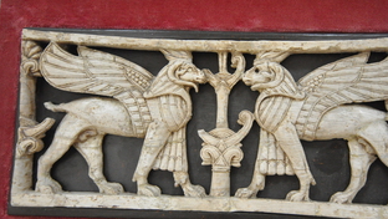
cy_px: 114
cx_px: 231
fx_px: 296
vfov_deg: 40.6
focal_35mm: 29
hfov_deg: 65.9
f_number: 4.5
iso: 1600
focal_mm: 13
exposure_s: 1/20
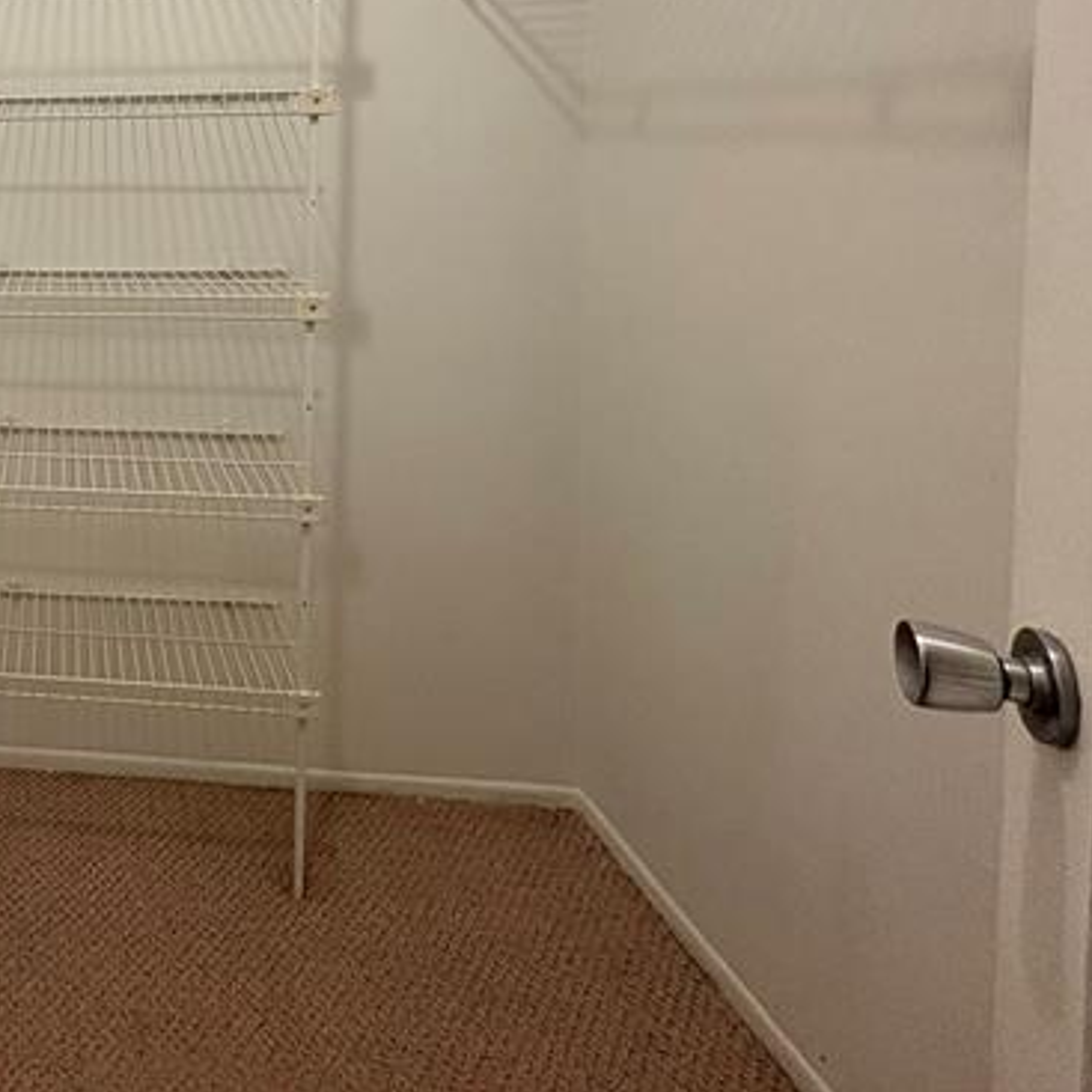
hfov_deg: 45.6
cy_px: 208
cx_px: -86
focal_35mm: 27
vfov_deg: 54.7
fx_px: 964
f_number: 2.2
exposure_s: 1/60
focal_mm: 2.22
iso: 125
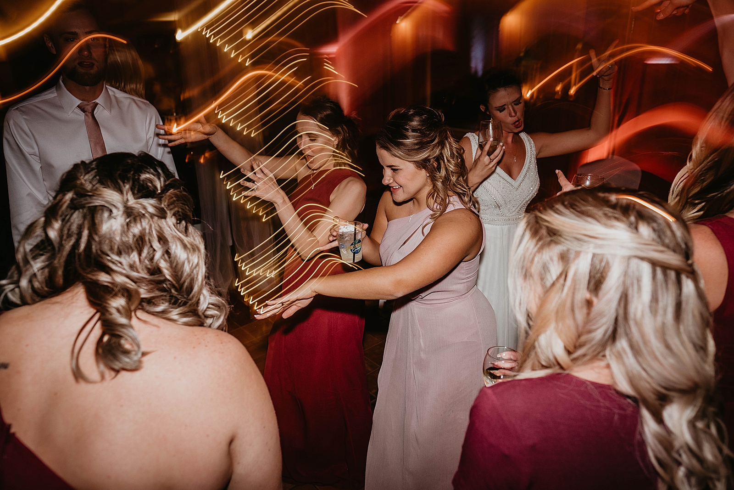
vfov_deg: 53.1
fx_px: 489
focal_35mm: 24
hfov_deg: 73.7
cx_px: 367
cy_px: 245
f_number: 2.8
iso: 200
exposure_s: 1/4
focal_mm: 16
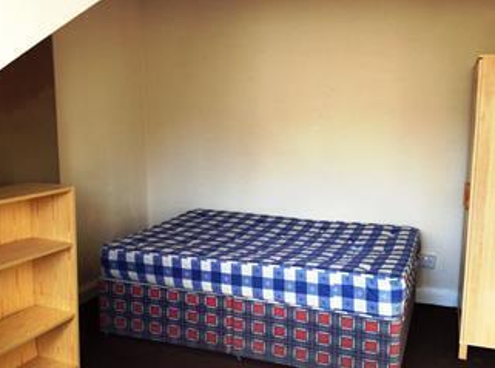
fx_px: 542
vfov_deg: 37.5
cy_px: 199
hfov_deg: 49.1
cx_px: 258
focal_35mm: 38
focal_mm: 4.28
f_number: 2.4
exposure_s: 1/40
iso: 50
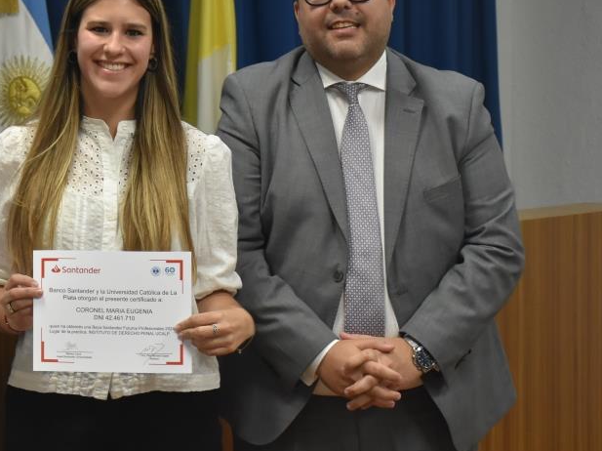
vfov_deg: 12.9
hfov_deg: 17.0
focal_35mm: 115
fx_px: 1999
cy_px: 174
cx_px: 103
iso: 1600
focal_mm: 48
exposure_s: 1/125
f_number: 5.6
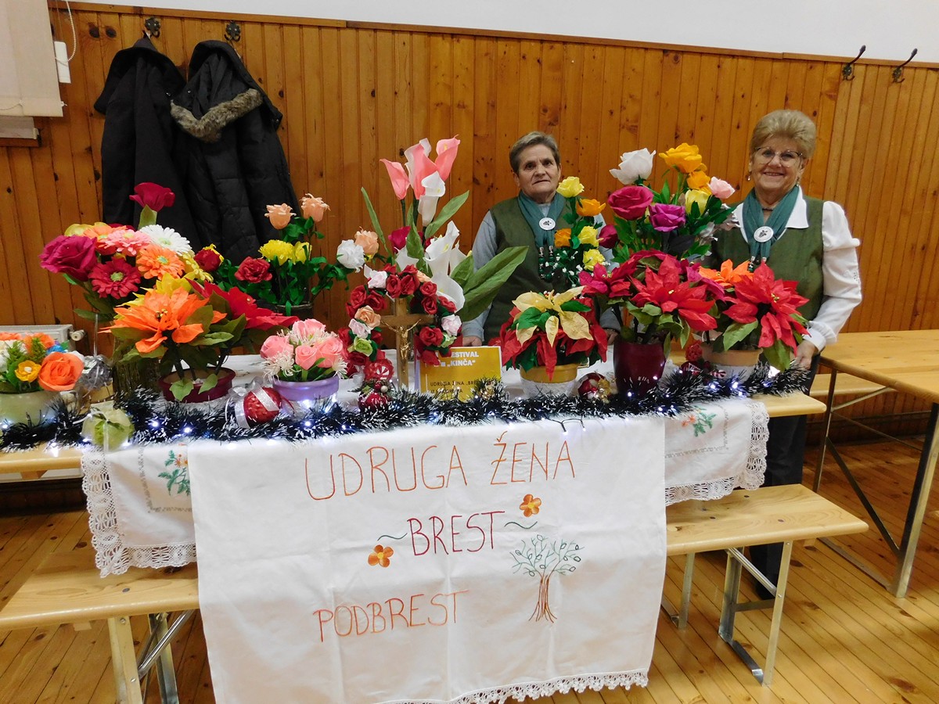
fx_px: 624
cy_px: 352
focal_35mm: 23
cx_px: 470
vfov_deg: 58.9
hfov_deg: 73.9
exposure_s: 1/25
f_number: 3
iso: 400
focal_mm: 4
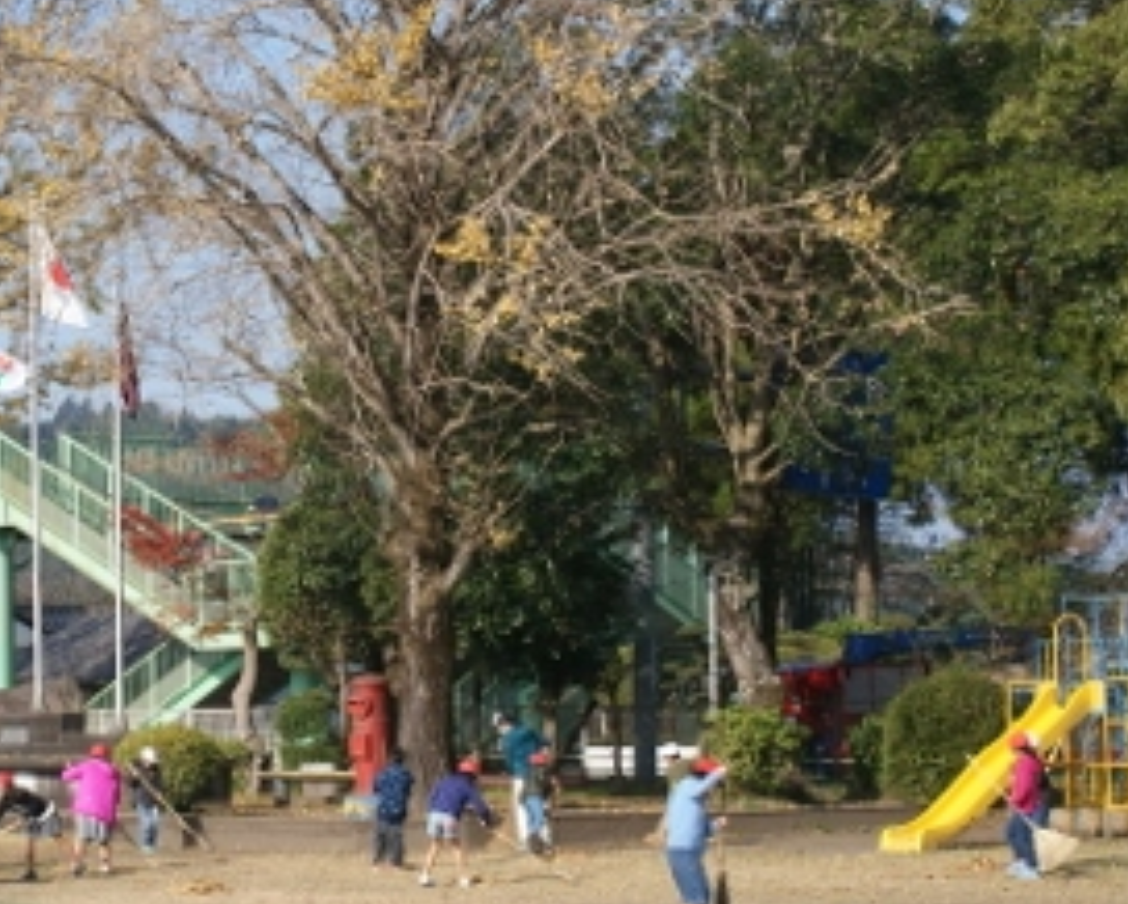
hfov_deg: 20.4
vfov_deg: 16.6
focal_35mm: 93
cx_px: 241
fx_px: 3107
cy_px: 448
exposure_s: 1/160
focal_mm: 40
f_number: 9
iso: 100
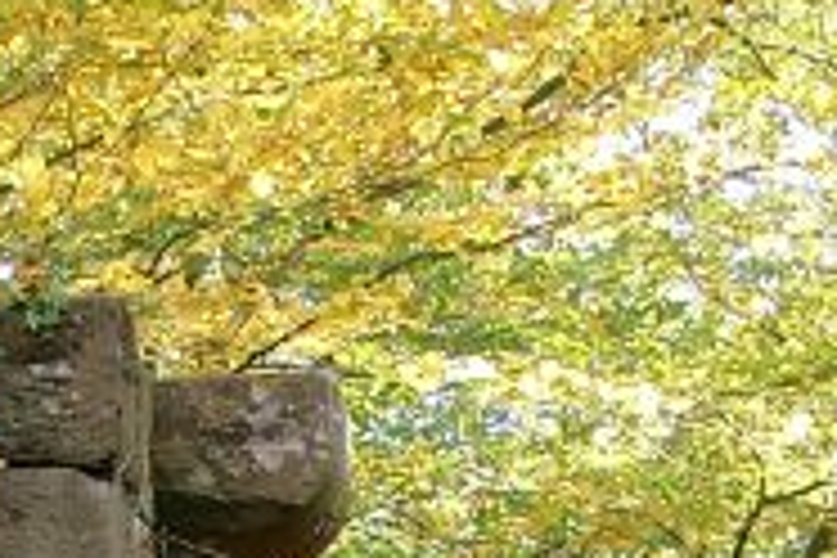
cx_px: 302
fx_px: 3534
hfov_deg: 13.5
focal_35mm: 152
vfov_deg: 8.6
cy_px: 1107
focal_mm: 7.13
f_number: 2.8
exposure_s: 1/85.3
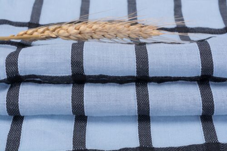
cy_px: 76
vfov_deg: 21.6
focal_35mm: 63
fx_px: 397
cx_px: 114
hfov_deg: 31.9
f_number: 11
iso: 100
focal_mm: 42
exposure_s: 1/125
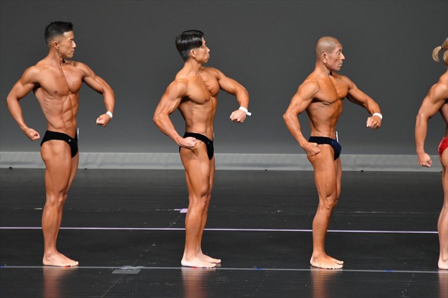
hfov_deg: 6.0
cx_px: 224
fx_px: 4291
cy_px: 149
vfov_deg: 4.0
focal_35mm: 345
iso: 4000
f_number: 5.6
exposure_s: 1/400
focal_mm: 230
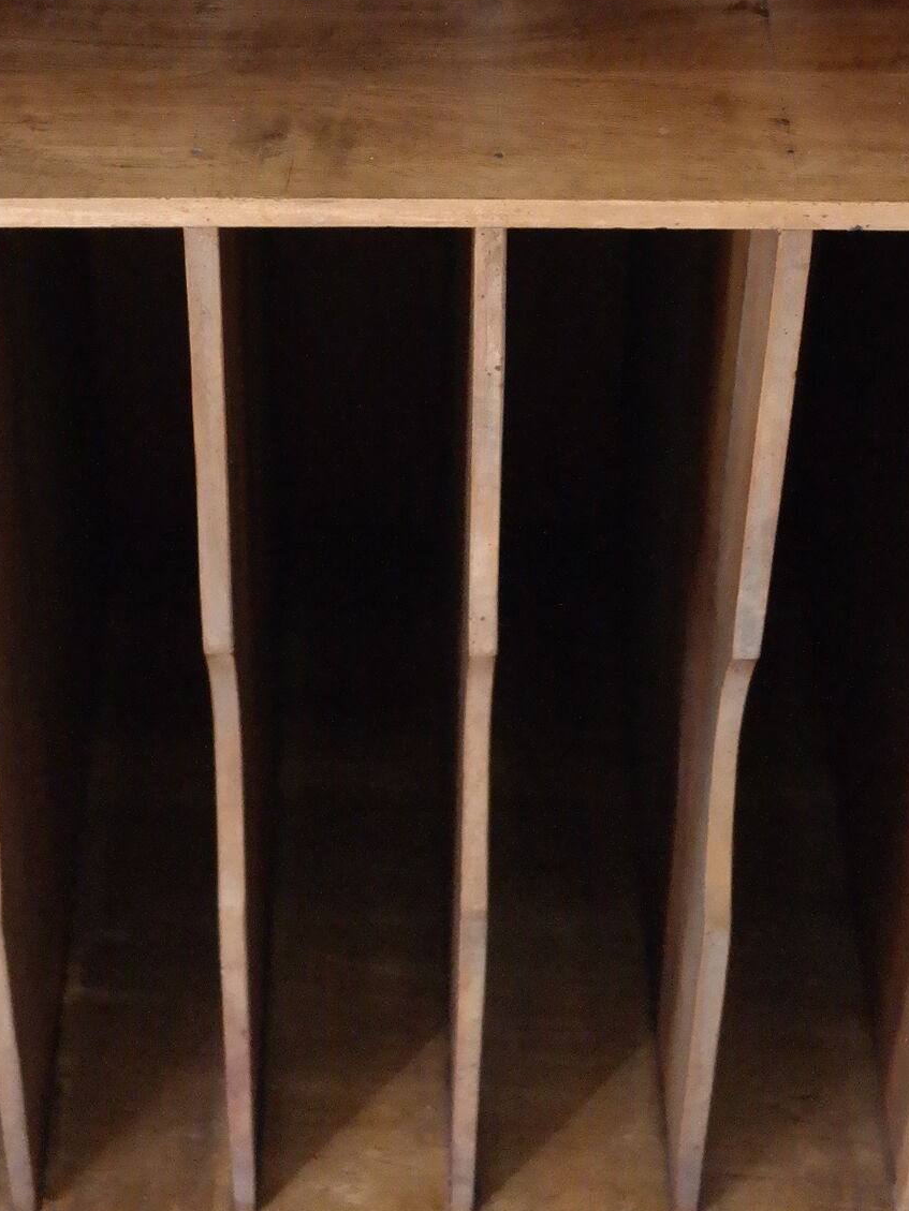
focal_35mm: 76
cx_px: 365
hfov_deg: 19.4
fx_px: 2660
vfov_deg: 23.8
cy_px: -171
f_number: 3.5
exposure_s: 1/30
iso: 3200
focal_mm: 20
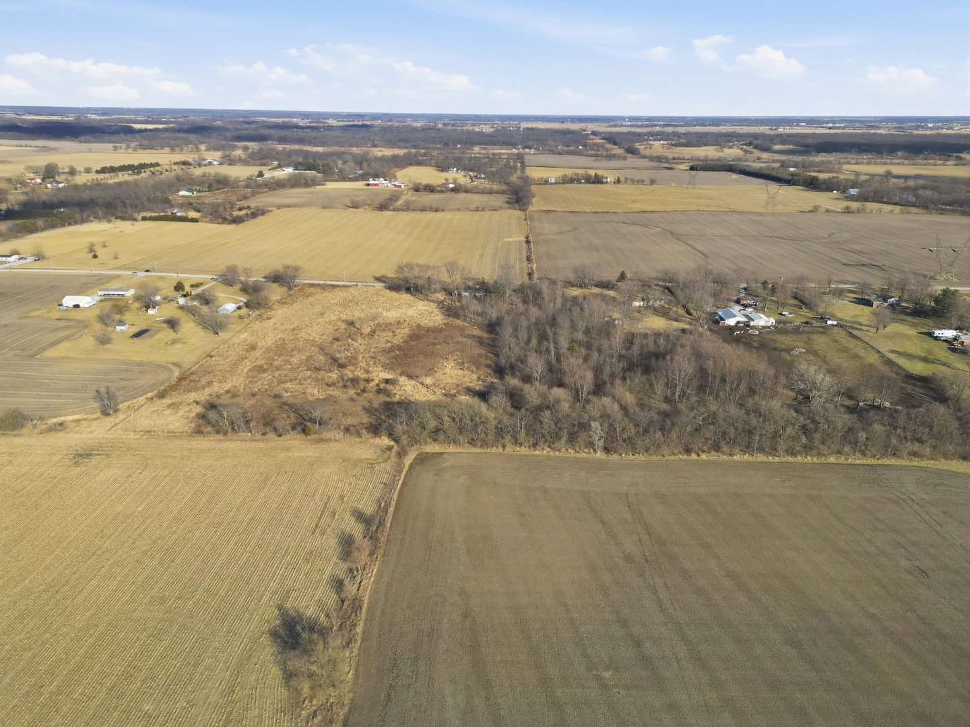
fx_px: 673
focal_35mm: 24
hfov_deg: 71.6
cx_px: 485
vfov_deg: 56.8
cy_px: 364
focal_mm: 6.7
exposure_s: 1/2500
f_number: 1.7
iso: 100
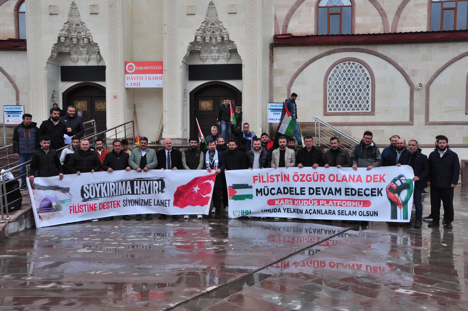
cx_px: 234
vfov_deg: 34.1
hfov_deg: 49.6
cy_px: 156
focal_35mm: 39
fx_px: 506
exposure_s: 1/640
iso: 400
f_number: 13
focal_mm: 26
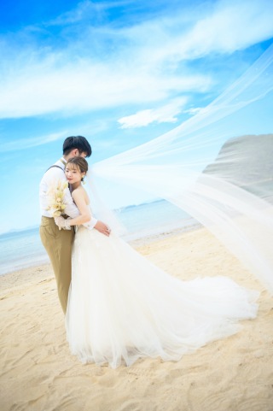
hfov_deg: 53.1
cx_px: 136
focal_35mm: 24
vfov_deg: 73.8
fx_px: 273
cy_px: 206
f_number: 2.8
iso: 100
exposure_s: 1/1600
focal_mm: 24
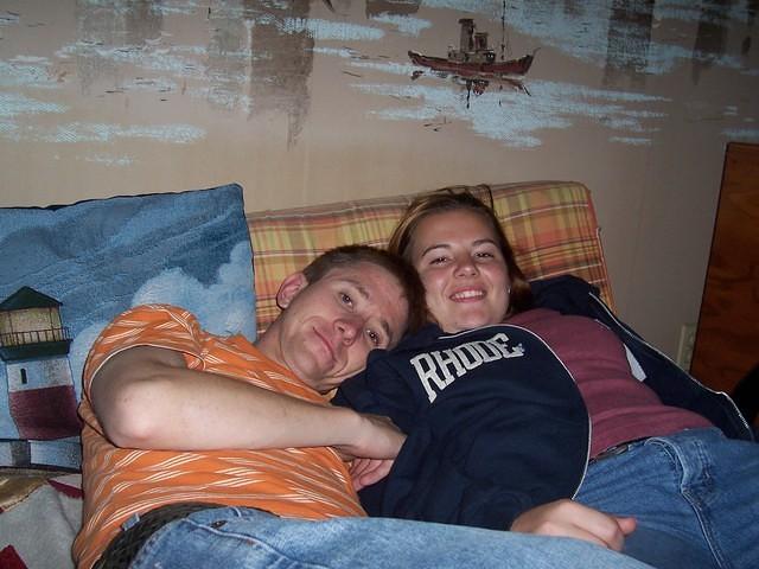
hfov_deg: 50.1
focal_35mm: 37
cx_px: 380
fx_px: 811
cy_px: 284
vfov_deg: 38.7
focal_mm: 5.6
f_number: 2.8
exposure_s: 1/60
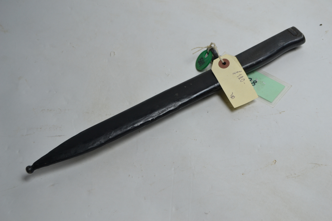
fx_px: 484
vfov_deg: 25.8
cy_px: 110
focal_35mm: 52
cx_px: 166
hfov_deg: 37.8
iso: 400
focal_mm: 35
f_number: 5
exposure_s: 1/20
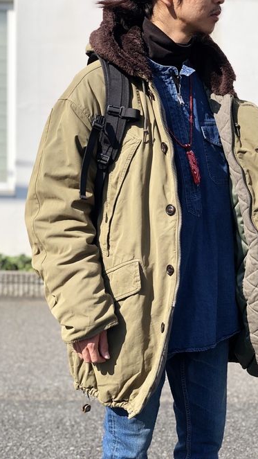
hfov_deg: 21.0
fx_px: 693
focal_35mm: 57
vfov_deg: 36.6
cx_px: 159
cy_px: 230
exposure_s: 1/649
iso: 16
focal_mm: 6
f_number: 2.4
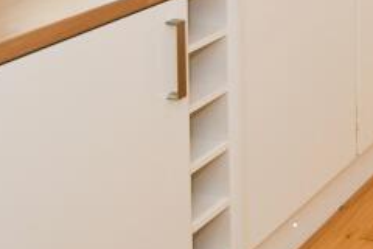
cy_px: -147
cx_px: 685
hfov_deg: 20.7
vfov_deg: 18.3
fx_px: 663
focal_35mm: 64
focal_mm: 10
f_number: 7.1
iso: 800
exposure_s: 1/80
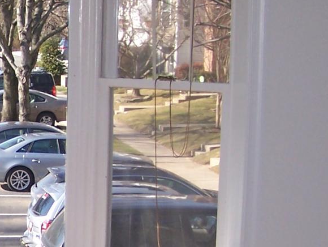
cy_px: 176
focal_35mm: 134
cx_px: -87
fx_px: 1271
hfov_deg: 14.2
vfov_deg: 11.1
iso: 80
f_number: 2.8
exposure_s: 1/320
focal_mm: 6.3
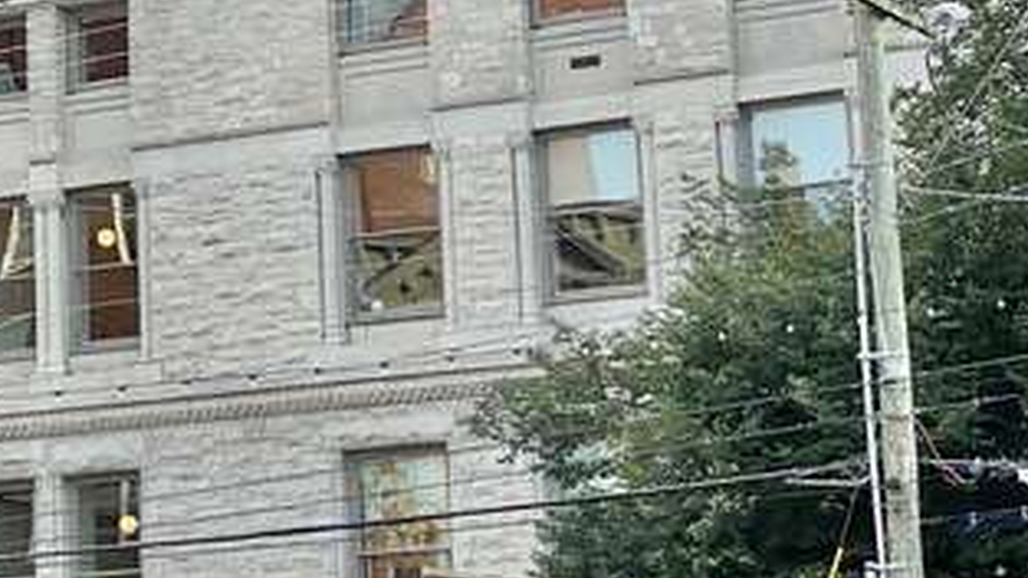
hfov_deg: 14.7
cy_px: -220
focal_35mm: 145
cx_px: 122
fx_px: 3952
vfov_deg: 8.2
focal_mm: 6
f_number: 2
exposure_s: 1/922
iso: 20
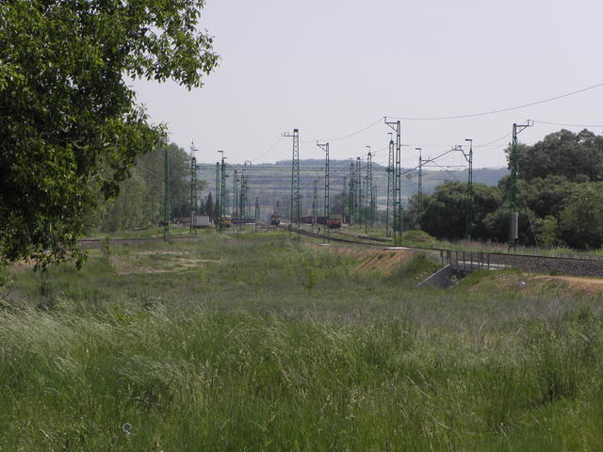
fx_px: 2073
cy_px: 226
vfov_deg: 12.5
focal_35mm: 119
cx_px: 302
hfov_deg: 16.6
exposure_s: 1/250
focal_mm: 21.31
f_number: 5.6
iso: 64
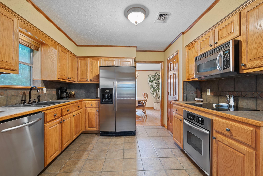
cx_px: 132
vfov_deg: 73.8
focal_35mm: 16
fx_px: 117
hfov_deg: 96.7
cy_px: 88
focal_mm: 16
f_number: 8
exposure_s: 30
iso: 250
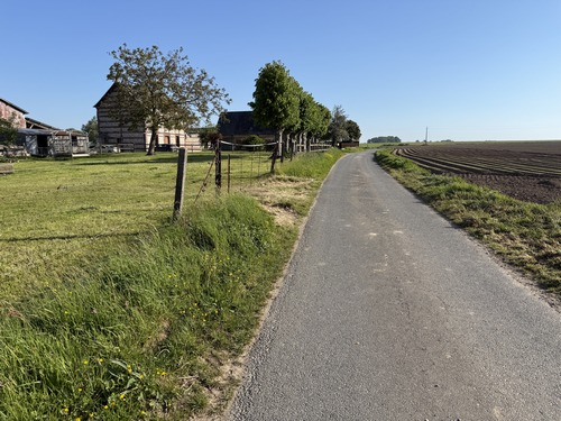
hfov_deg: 71.6
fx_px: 389
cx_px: 280
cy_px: 210
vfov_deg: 56.8
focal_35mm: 24
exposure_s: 1/4405
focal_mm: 6.76
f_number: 1.78
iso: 80
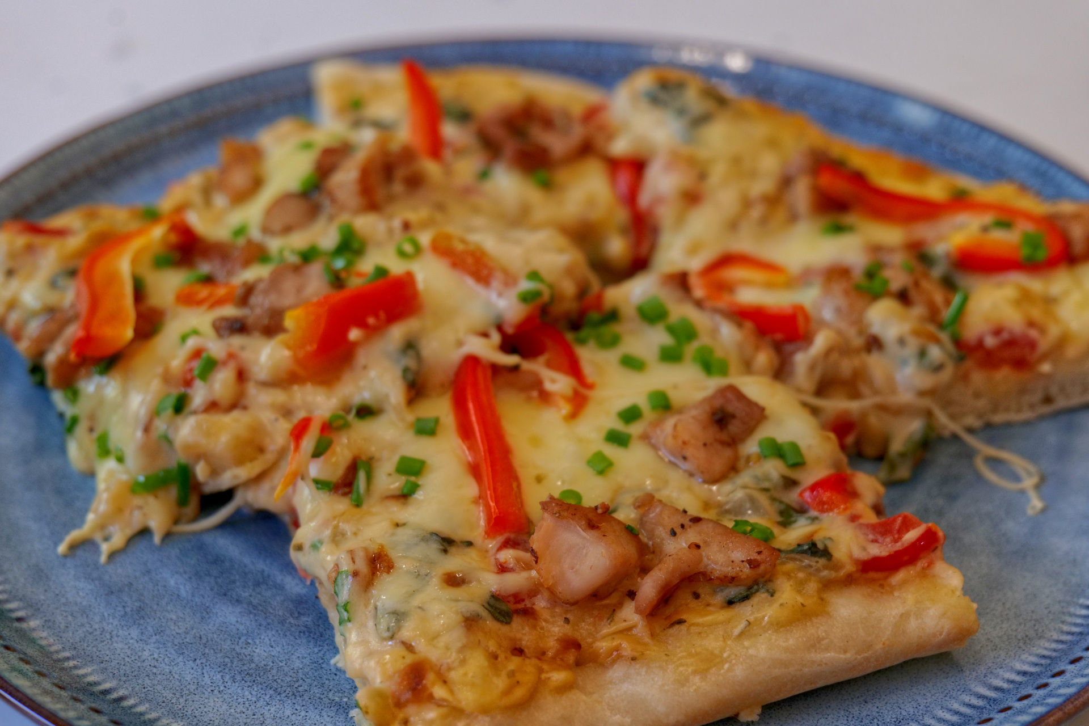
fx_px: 1815
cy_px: 363
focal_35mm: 60
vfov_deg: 22.6
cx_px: 544
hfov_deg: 33.4
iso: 2000
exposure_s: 1/80
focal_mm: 60
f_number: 7.1
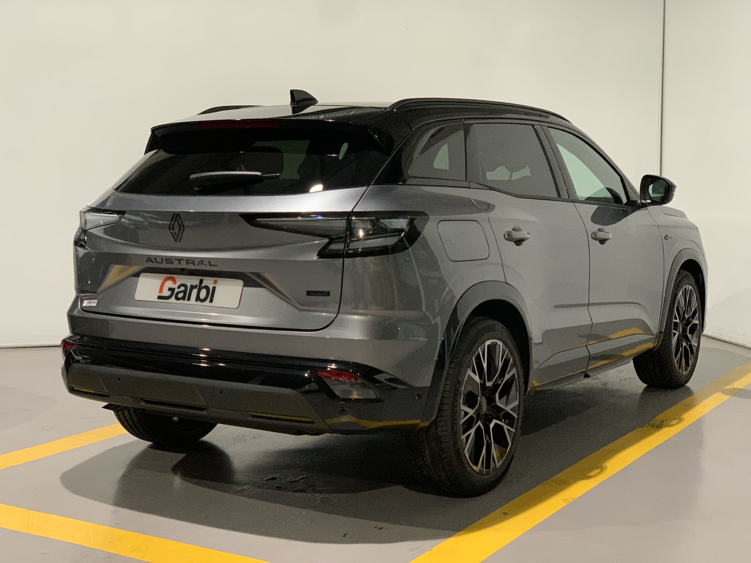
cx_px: 376
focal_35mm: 52
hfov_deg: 36.8
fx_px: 1128
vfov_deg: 28.0
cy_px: 282
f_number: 2.4
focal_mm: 6
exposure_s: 1/50
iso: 320
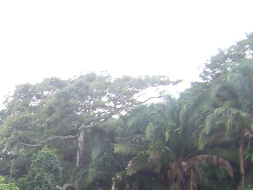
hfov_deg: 15.0
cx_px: -142
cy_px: 211
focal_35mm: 120
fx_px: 877
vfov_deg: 12.1
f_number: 2.8
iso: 64
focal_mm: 5.85
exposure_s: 1/40
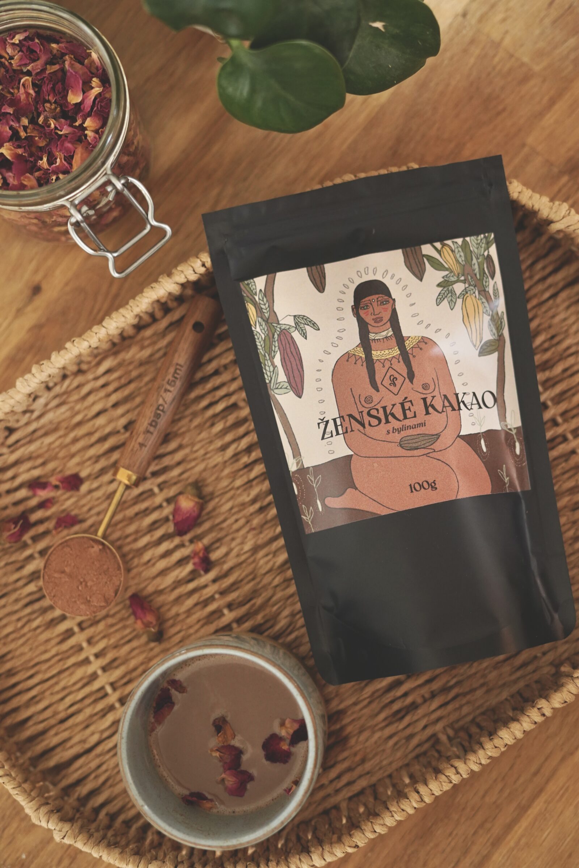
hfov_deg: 27.0
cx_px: 290
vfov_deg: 39.6
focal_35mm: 50
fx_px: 1206
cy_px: 434
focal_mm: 50
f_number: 2.8
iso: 2500
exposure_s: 1/125
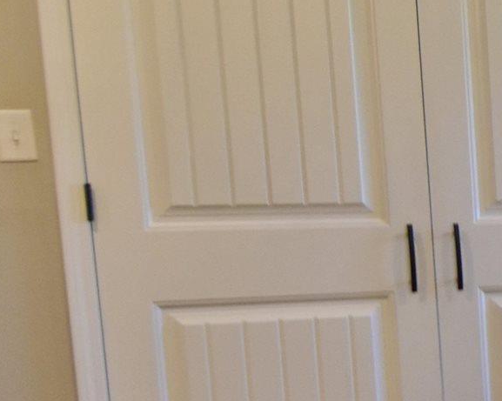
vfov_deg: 13.7
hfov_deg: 12.9
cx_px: 1219
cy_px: 291
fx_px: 1671
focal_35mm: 112
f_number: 4
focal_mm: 15
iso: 640
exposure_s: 1/60
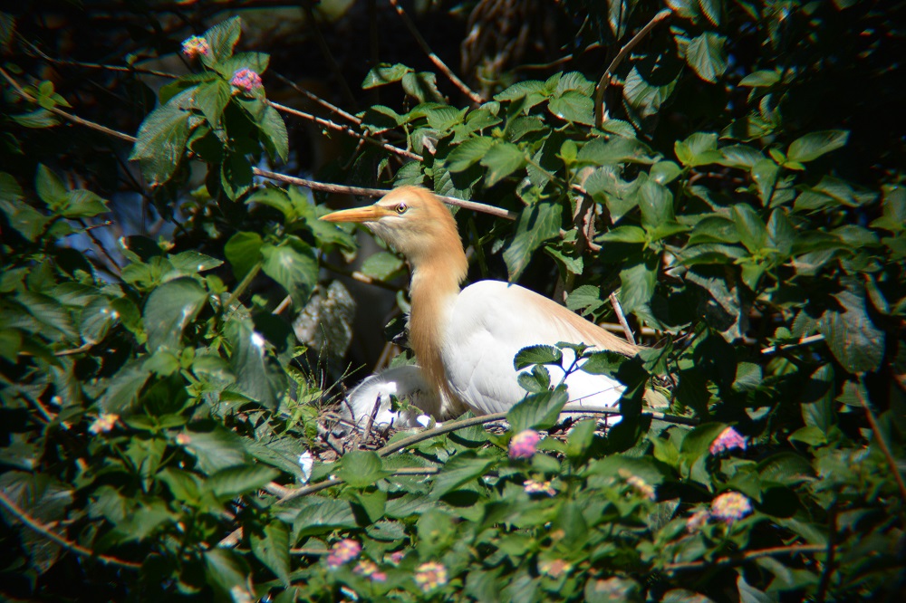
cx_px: 453
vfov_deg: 4.6
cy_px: 302
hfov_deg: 6.9
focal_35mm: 300
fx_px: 7547
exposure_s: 1/2000
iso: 400
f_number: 7.1
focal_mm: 200
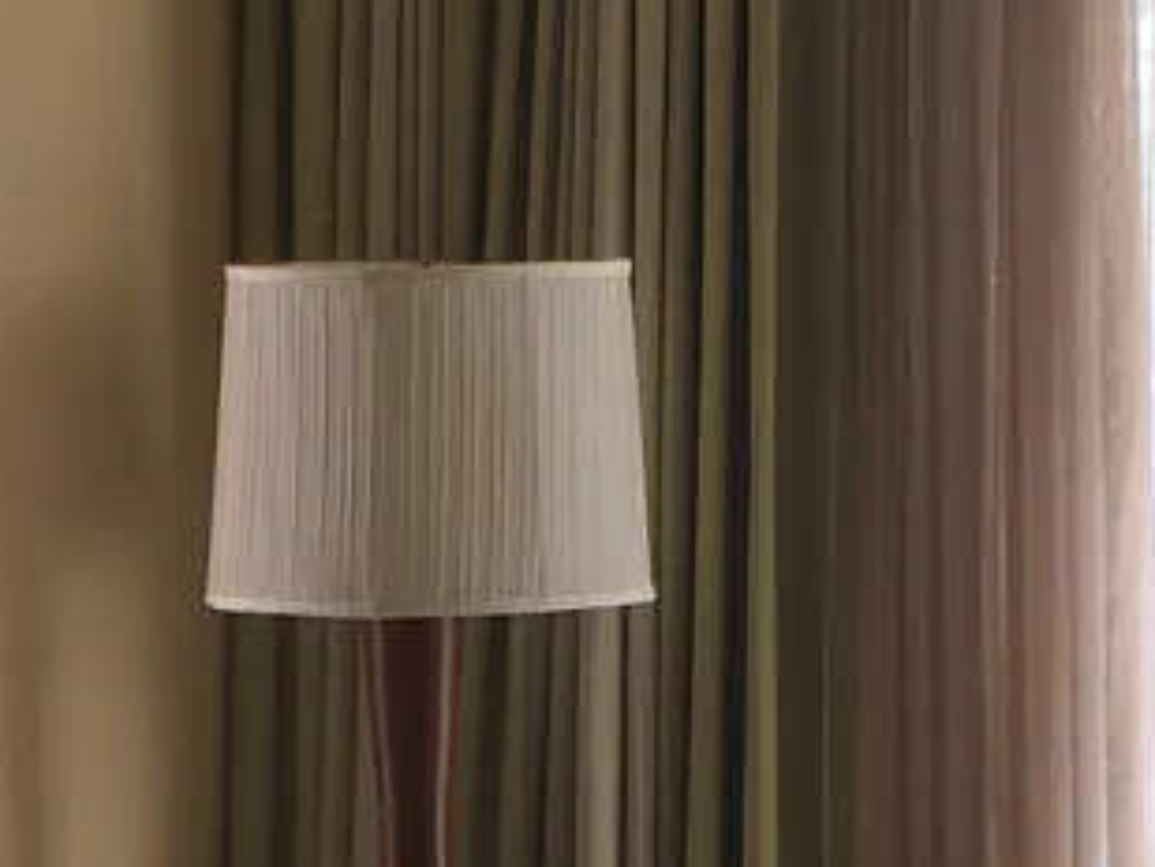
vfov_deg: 9.5
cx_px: 333
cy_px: 1454
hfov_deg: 13.1
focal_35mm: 150
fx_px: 5007
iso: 25
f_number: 2.2
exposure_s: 1/126
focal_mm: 4.15
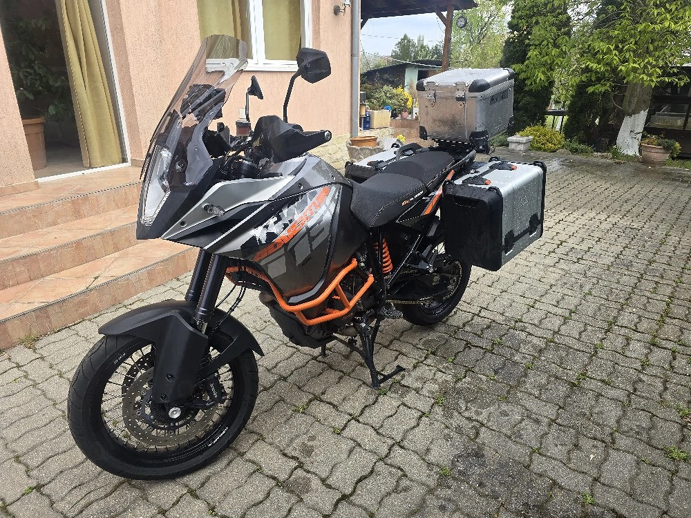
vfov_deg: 58.9
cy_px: 259
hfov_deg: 73.9
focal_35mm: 23
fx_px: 459
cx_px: 346
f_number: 1.7
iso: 12
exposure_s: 1/256
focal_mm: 6.3
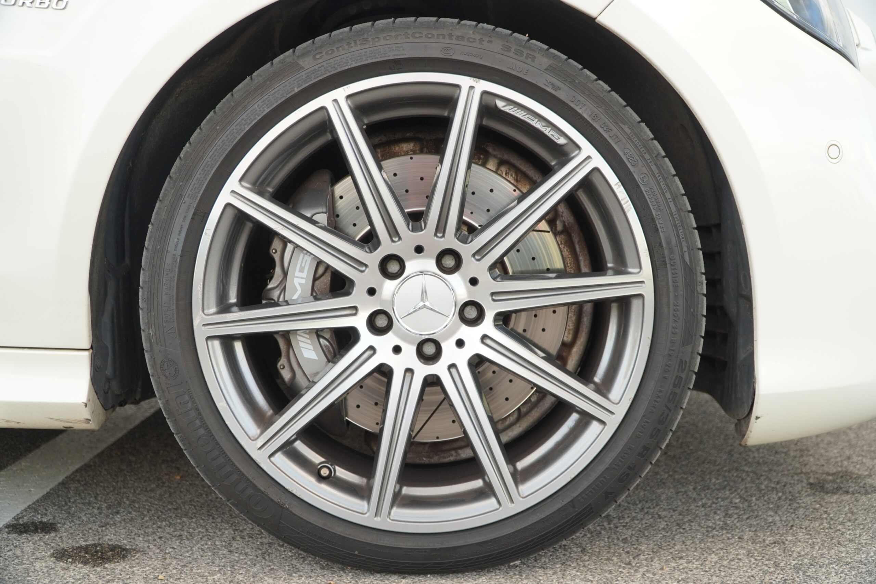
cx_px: 438
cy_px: 292
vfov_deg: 34.2
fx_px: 949
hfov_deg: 49.6
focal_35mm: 39
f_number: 4
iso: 320
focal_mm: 26
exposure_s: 1/160
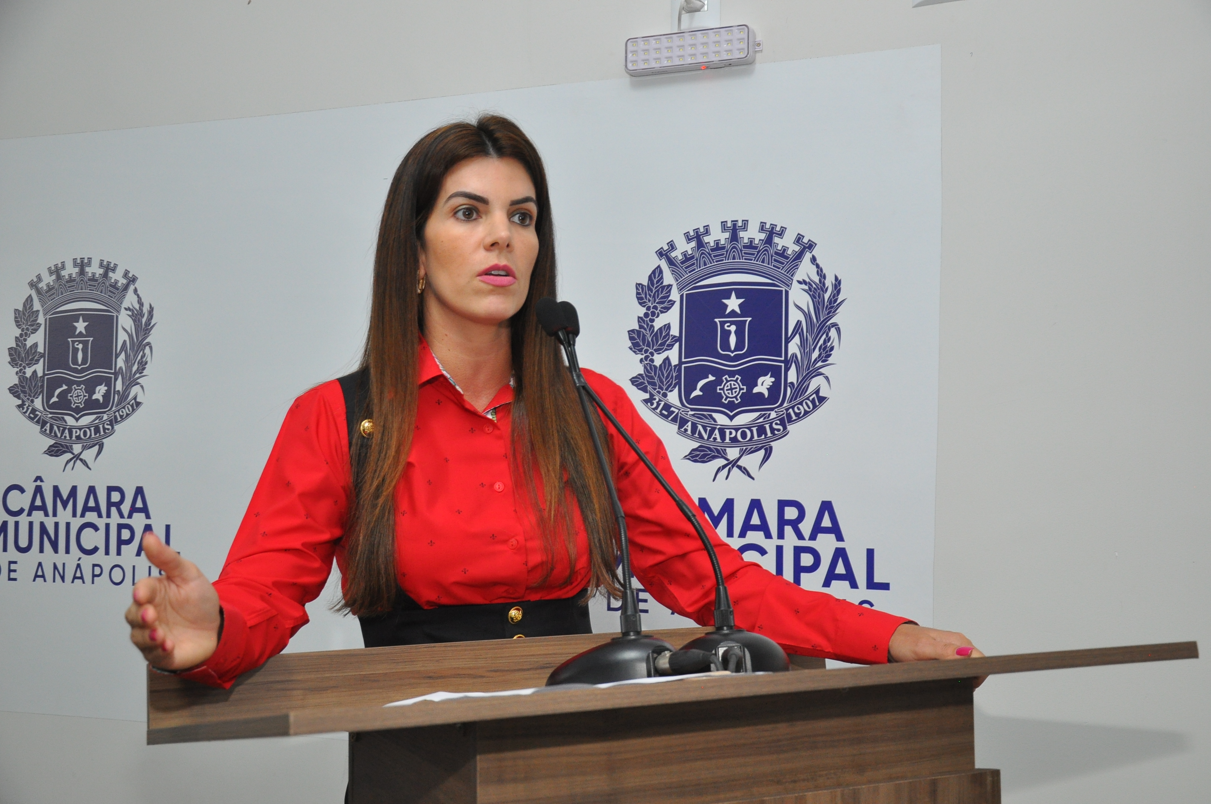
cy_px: 402
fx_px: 2016
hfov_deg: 33.4
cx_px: 606
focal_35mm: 60
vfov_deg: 22.6
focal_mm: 40
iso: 800
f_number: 5.6
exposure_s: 1/60
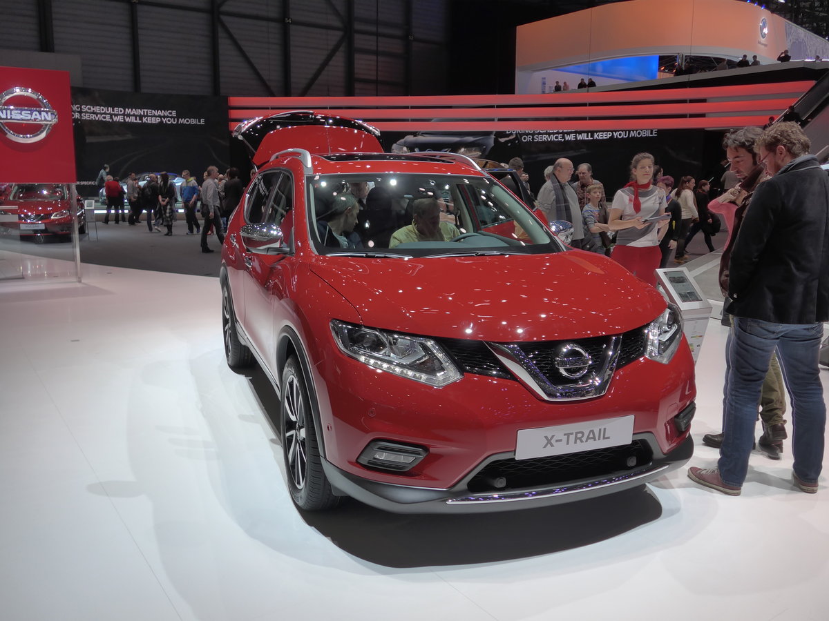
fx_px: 695
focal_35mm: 29
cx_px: 414
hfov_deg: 61.7
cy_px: 310
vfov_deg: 48.2
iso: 160
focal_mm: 6
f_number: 2
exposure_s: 1/500
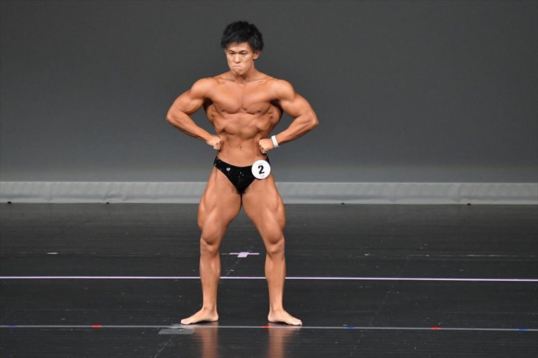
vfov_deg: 3.7
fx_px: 5602
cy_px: 179
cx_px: 269
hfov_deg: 5.5
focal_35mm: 375
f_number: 5.6
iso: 4000
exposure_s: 1/400
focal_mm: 250
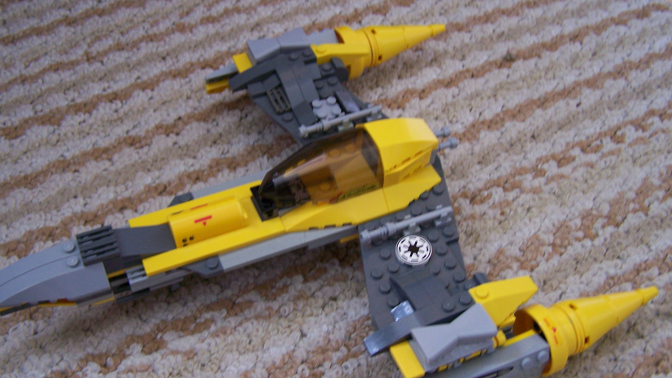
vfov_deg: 28.3
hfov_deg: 48.4
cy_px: 204
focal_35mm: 42
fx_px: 748
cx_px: 333
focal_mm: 6.3
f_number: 2.8
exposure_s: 1/10
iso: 160
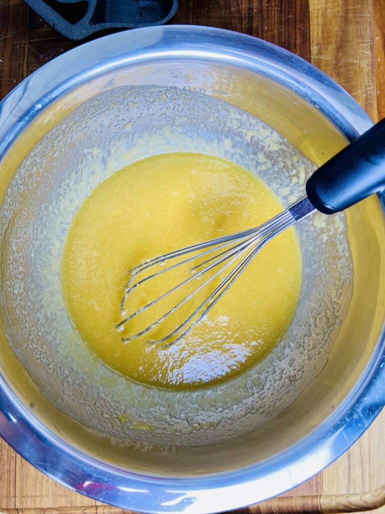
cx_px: 192
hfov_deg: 53.1
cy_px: 257
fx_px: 386
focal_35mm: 26
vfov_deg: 67.3
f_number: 1.5
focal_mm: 5.7
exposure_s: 1/120
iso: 50
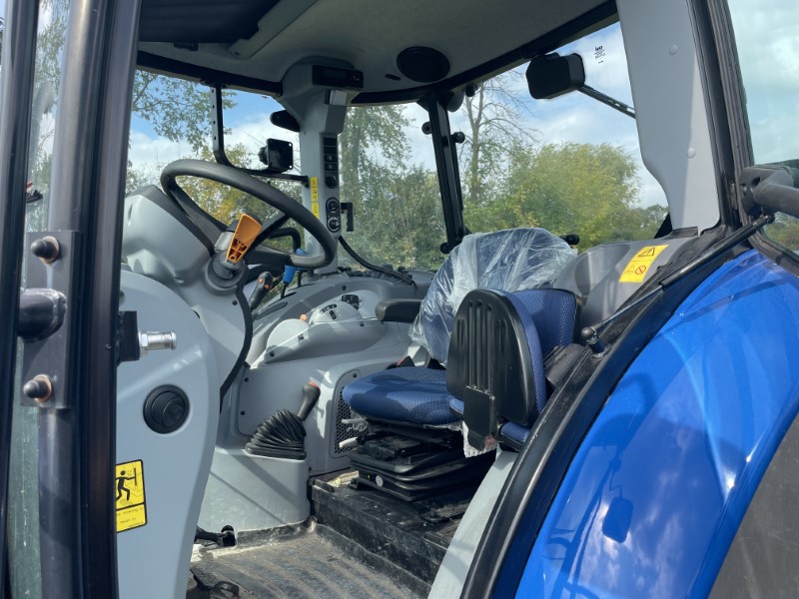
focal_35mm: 26
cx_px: 400
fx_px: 600
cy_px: 300
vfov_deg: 53.1
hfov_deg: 67.3
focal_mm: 4.2
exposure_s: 1/729
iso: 32
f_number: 1.6
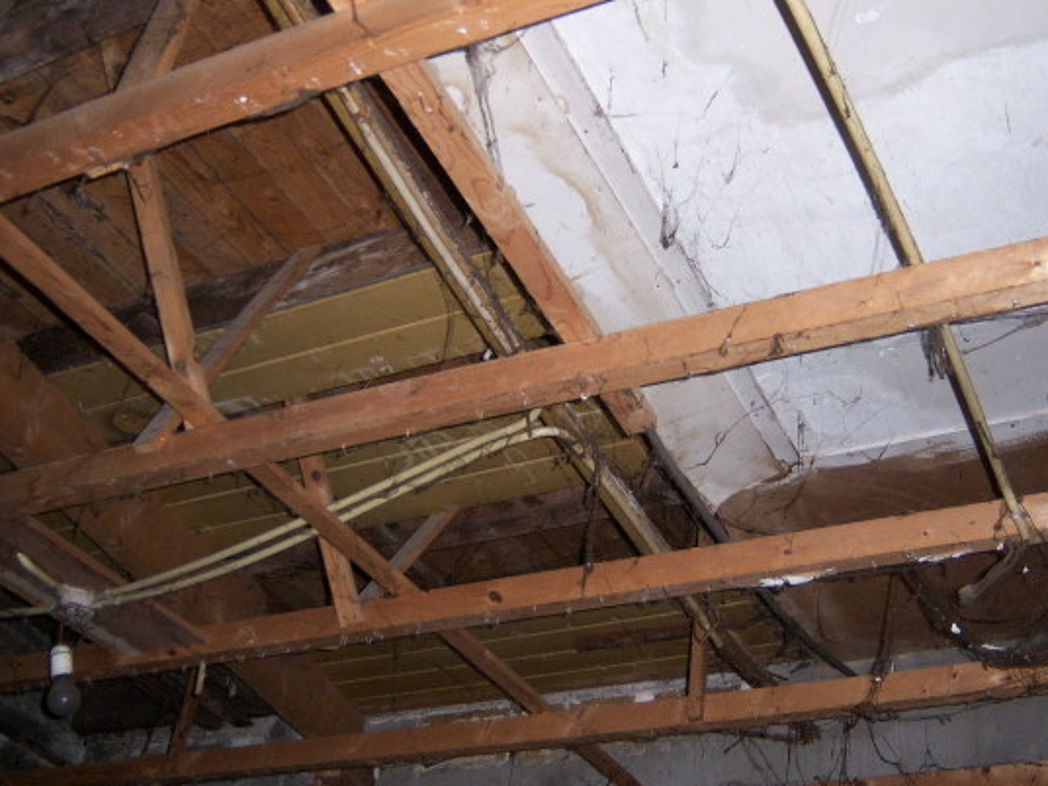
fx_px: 1302
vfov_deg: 33.6
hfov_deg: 43.8
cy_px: 442
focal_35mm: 43
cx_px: 542
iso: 160
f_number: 2.8
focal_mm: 7.5
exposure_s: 1/60
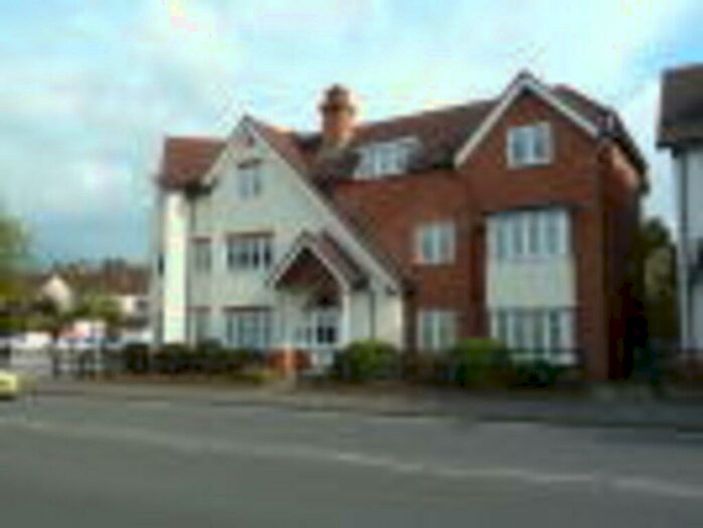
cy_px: 264
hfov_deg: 59.9
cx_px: 352
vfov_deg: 46.9
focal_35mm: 30
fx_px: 610
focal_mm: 5
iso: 80
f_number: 4
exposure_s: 1/400
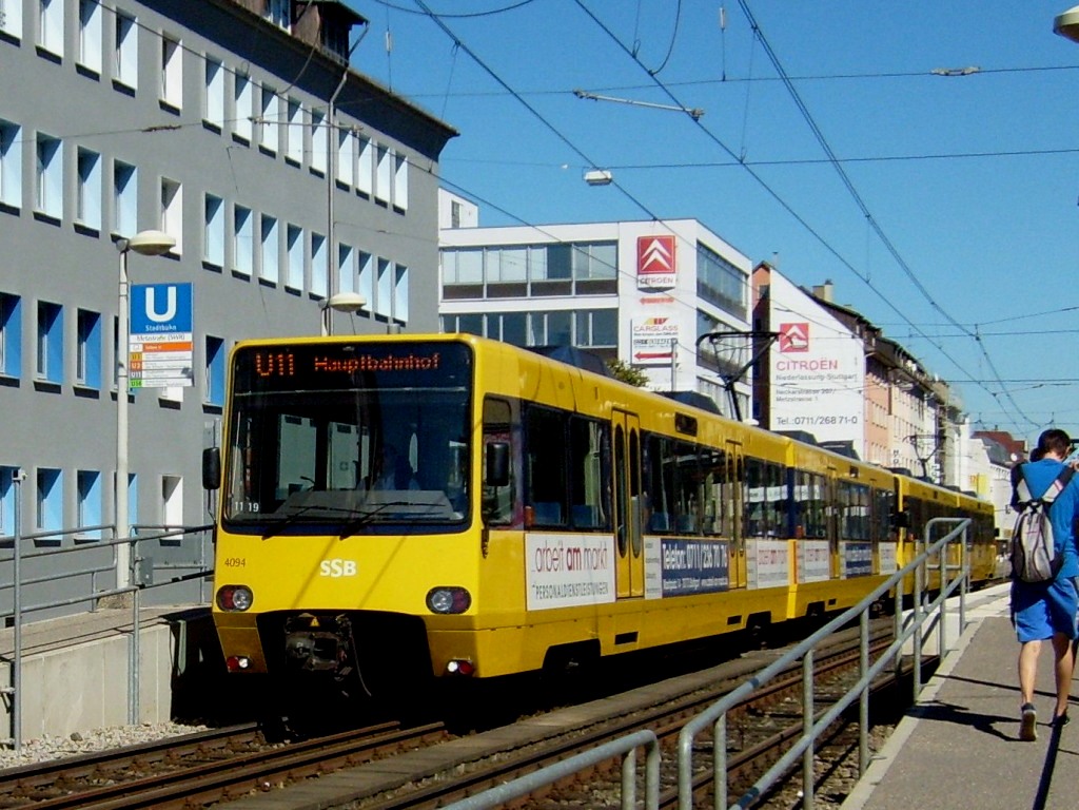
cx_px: 540
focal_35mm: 35
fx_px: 1091
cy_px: 405
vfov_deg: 40.7
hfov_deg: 52.6
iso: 80
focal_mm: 5.8
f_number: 7.1
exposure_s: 1/350
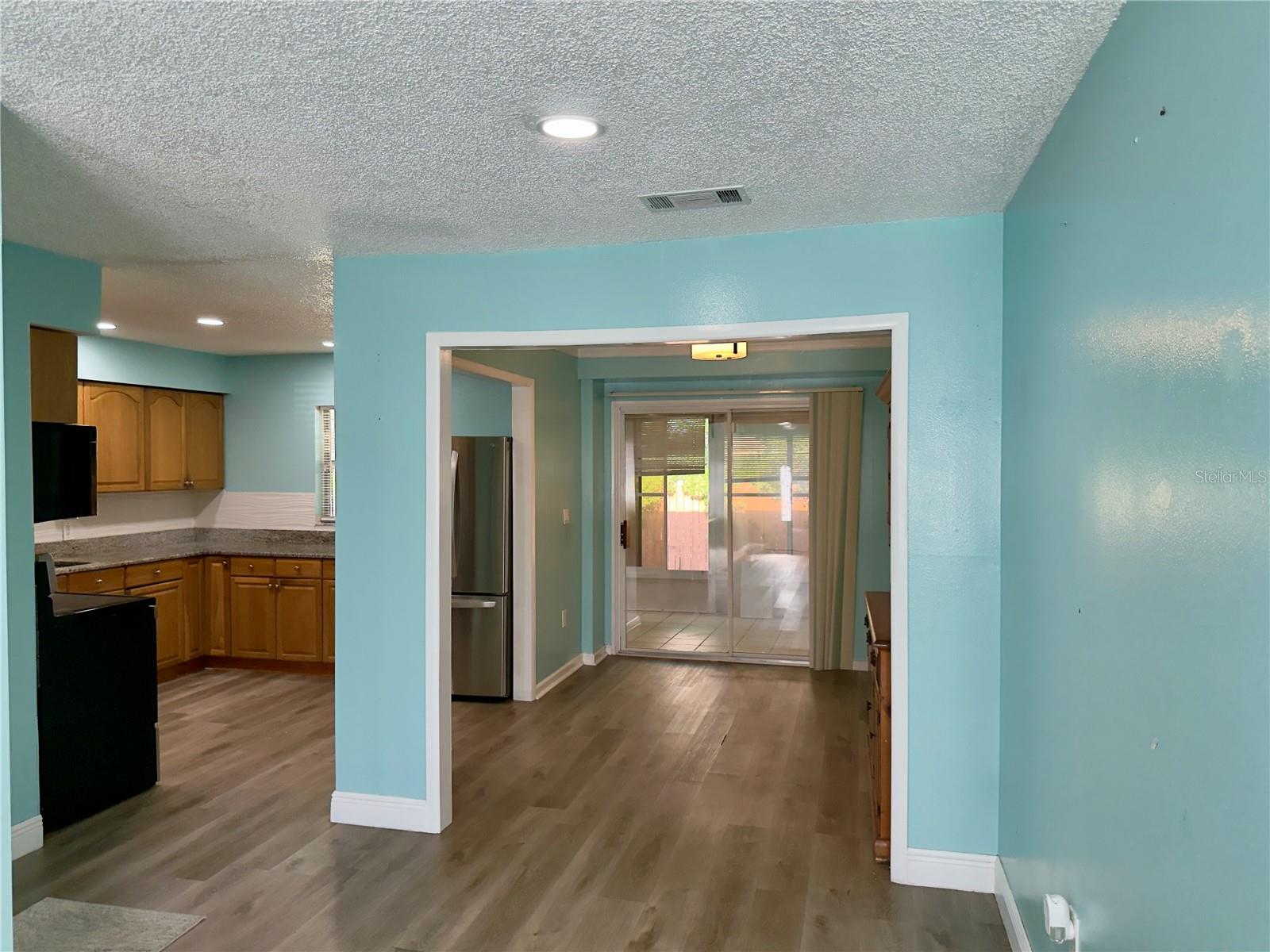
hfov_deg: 71.6
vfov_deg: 56.8
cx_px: 635
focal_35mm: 24
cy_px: 476
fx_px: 881
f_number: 1.78
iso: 125
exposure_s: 1/138
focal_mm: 6.76
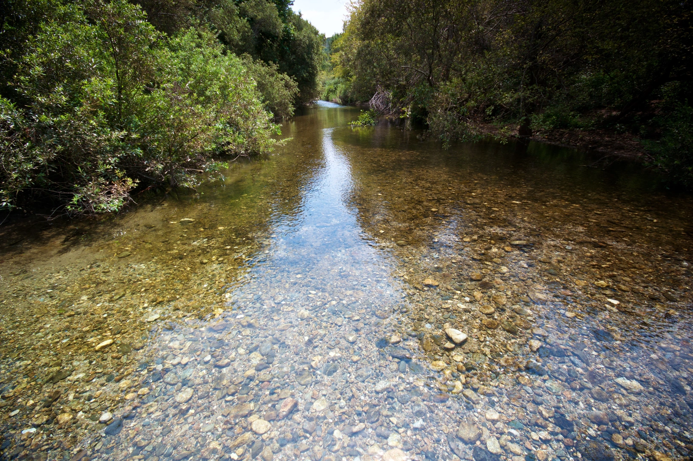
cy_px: 230
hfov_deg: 100.5
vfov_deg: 77.2
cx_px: 346
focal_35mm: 15
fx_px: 288
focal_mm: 10
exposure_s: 1/200
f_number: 7.1
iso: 200
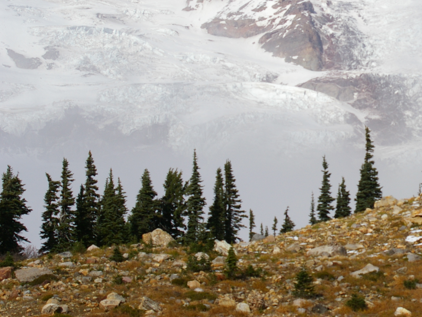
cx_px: 398
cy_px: 46
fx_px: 1646
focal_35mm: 135
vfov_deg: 10.9
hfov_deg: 14.4
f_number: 11
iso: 200
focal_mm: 48
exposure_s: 1/350
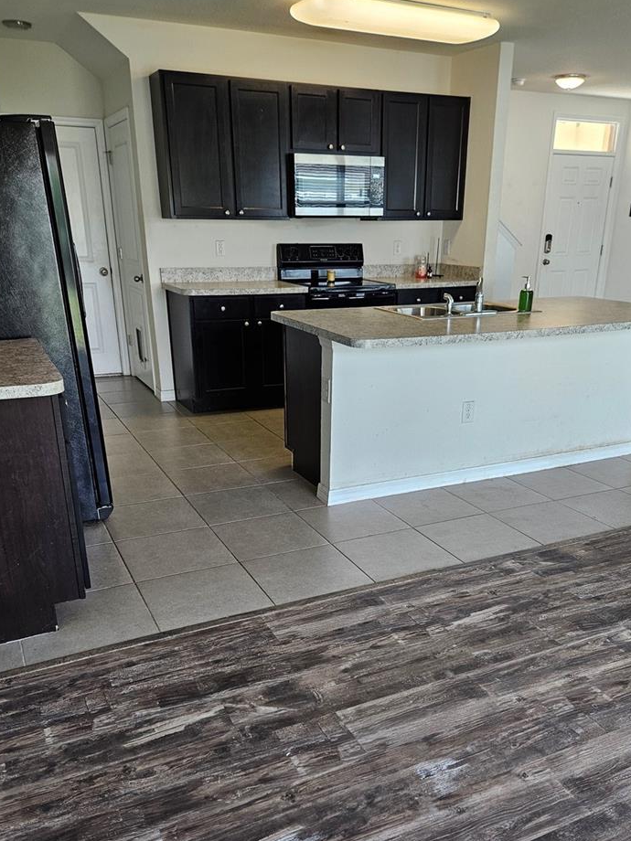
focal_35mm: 30
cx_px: 358
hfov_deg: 46.7
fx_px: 729
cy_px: 515
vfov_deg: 59.3
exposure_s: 1/120
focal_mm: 5.4
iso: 125
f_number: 1.8
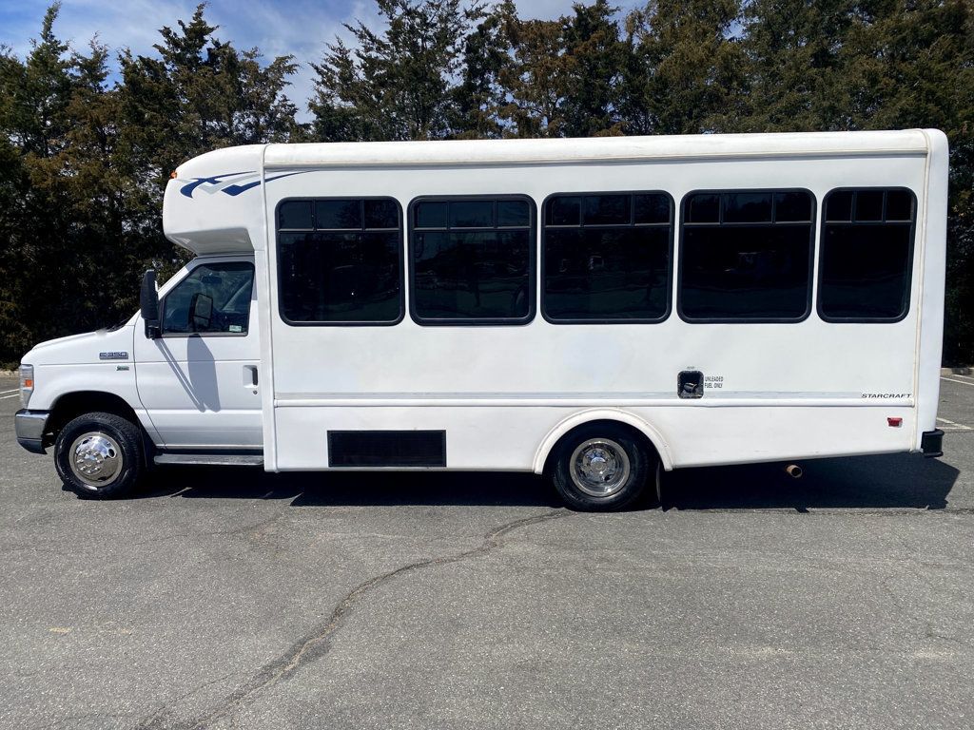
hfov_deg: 67.3
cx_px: 487
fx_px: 732
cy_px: 365
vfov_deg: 53.1
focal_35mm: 26
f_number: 1.8
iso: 32
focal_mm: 4.25
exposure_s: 1/5747
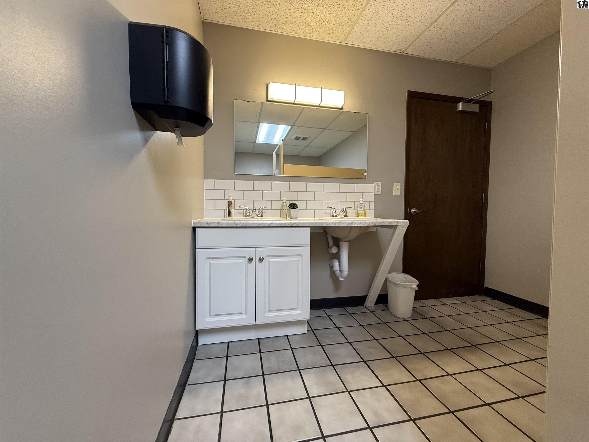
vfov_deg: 85.7
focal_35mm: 14
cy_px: 221
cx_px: 294
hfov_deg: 102.1
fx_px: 238
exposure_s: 1/60
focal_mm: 2.22
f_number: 2.2
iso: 160
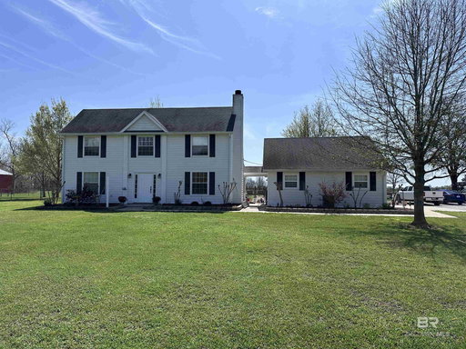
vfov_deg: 56.8
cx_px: 233
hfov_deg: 71.6
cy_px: 174
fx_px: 323
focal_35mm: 24
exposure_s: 1/7042
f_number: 1.78
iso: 80
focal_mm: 6.86
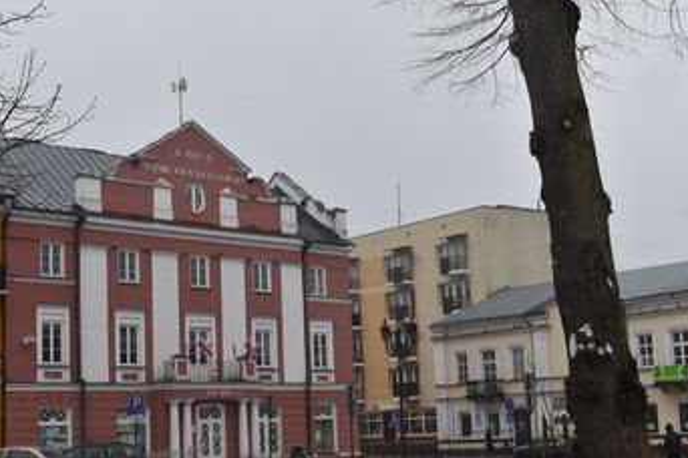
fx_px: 1127
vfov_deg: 23.0
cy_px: 261
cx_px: 292
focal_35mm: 59
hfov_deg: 33.9
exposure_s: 1/250
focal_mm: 32
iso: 250
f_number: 8
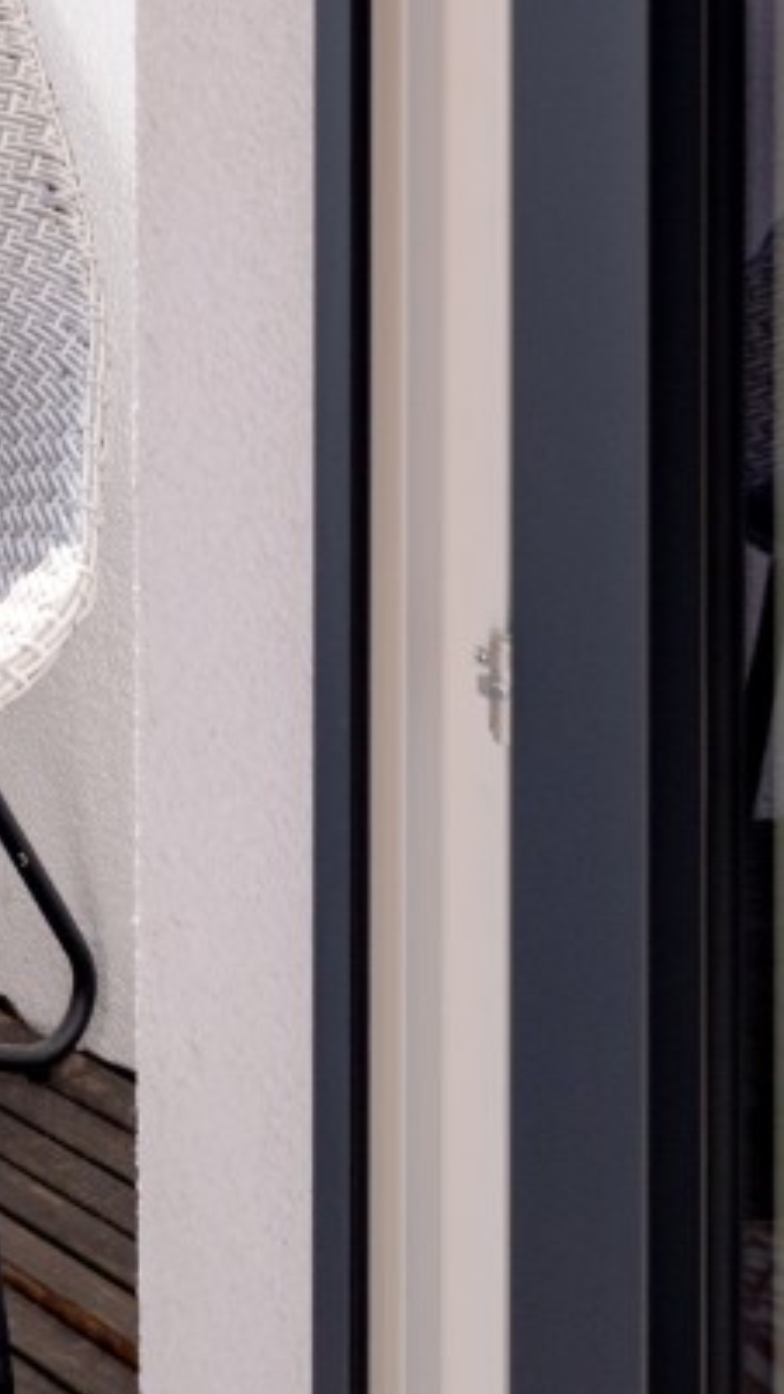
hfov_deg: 14.2
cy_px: -322
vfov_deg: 24.9
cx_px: -585
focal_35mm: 76
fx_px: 2810
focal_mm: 18
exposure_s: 1/320
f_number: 16
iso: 400
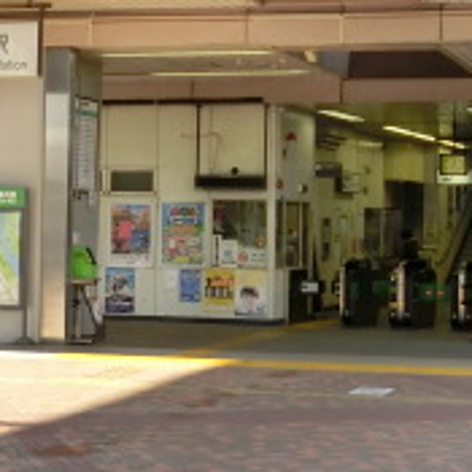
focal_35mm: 110
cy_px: 119
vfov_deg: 15.8
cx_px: 210
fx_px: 1697
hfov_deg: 15.8
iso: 125
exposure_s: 1/125
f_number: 3.9
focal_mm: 6
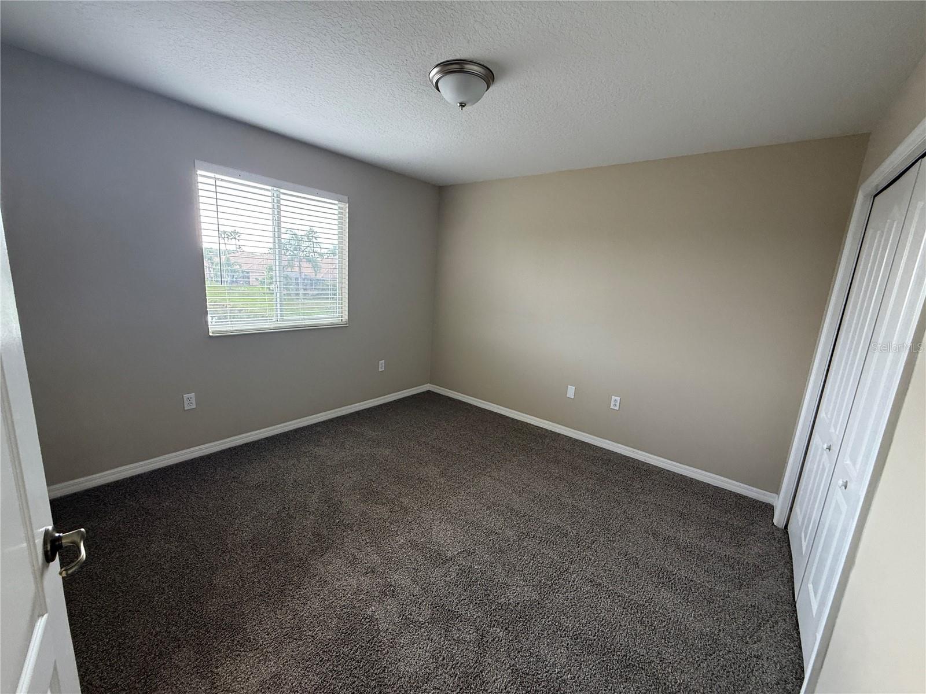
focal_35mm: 14
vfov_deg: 85.7
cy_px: 347
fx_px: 375
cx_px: 463
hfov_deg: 102.1
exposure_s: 1/99
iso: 200
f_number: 2.2
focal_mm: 2.22
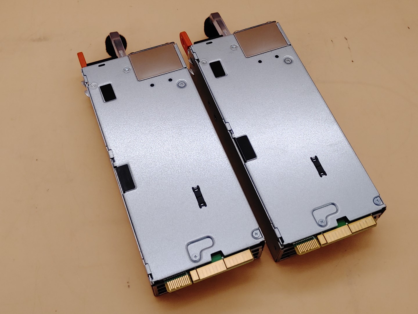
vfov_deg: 36.8
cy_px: 157
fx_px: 471
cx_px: 209
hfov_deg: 47.9
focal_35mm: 39
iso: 50
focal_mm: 4.36
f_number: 1.8
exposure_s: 1/156
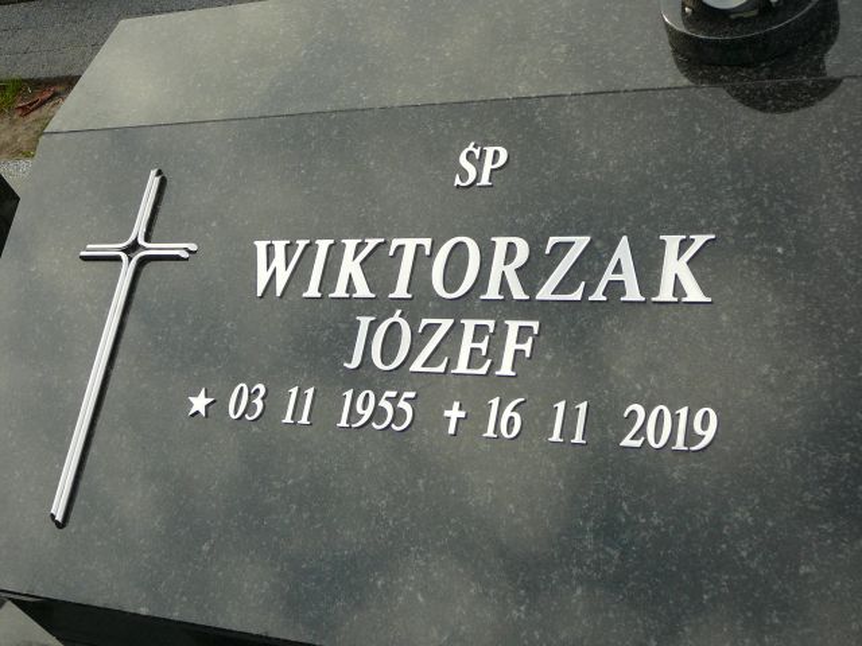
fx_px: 1220
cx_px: 431
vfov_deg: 29.7
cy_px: 323
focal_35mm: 49
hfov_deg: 38.9
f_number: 3.4
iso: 80
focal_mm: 7.3
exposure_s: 1/200
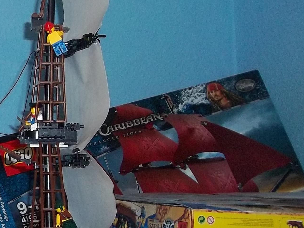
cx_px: -97
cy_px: 162
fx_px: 878
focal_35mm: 100
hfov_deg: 18.2
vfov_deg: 14.8
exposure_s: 1/30
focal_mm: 5.7
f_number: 2.9
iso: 160
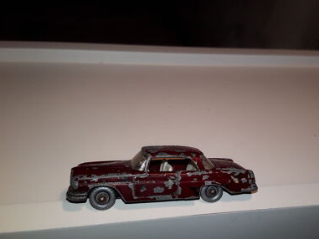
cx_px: 189
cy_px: 145
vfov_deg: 41.6
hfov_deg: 53.6
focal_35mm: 34
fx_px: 313
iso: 40
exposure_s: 1/650
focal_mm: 2.91
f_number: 1.9
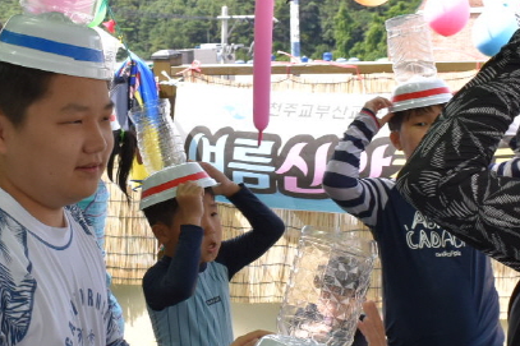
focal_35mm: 79
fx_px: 1144
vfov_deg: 17.2
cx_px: 174
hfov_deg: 25.5
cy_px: 182
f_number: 8
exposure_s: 1/250
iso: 360
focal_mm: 21
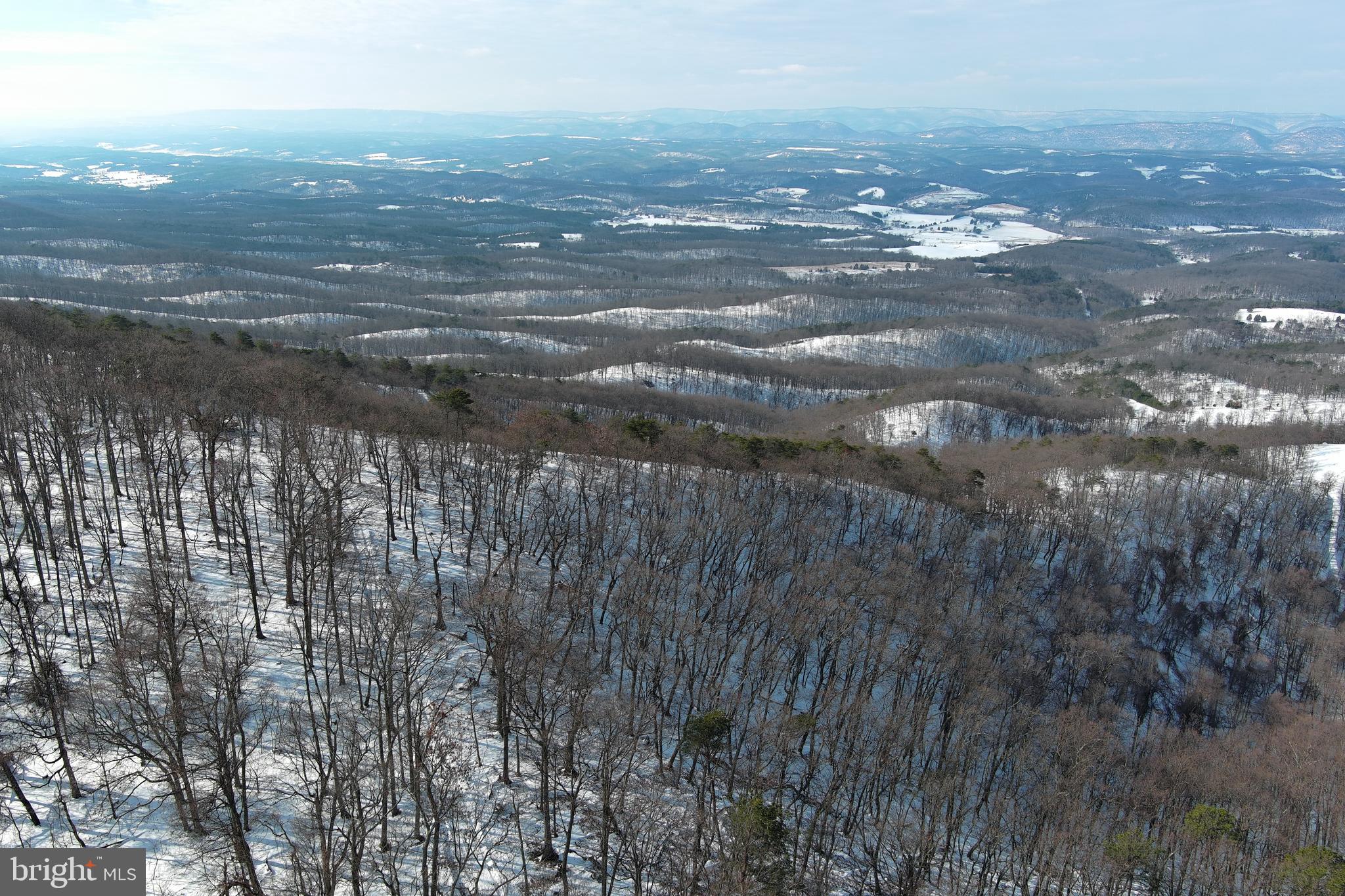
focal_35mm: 29
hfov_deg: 63.7
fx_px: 1083
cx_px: 672
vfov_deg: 45.0
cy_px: 448
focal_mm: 10.57
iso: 100
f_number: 2.8
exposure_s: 1/1248
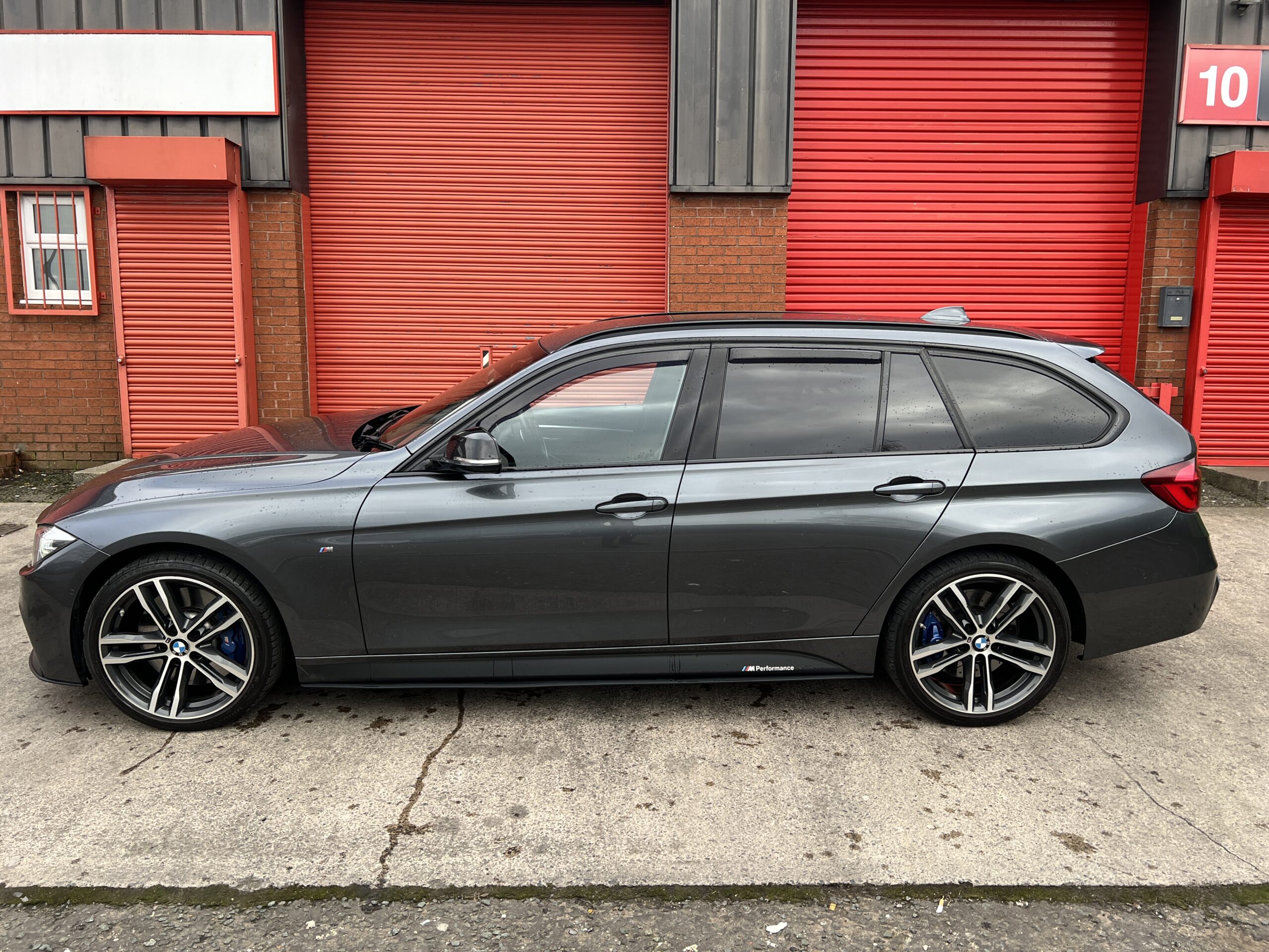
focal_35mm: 26
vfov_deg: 53.1
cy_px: 476
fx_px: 953
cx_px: 634
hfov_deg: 67.3
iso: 50
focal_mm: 5.7
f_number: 1.5
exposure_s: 1/383
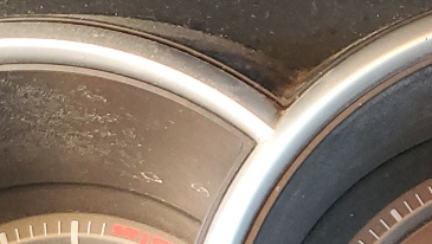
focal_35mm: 124
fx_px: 1422
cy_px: 269
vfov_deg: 9.7
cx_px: 508
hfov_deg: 16.6
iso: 134
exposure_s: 1/60.2
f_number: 1.5
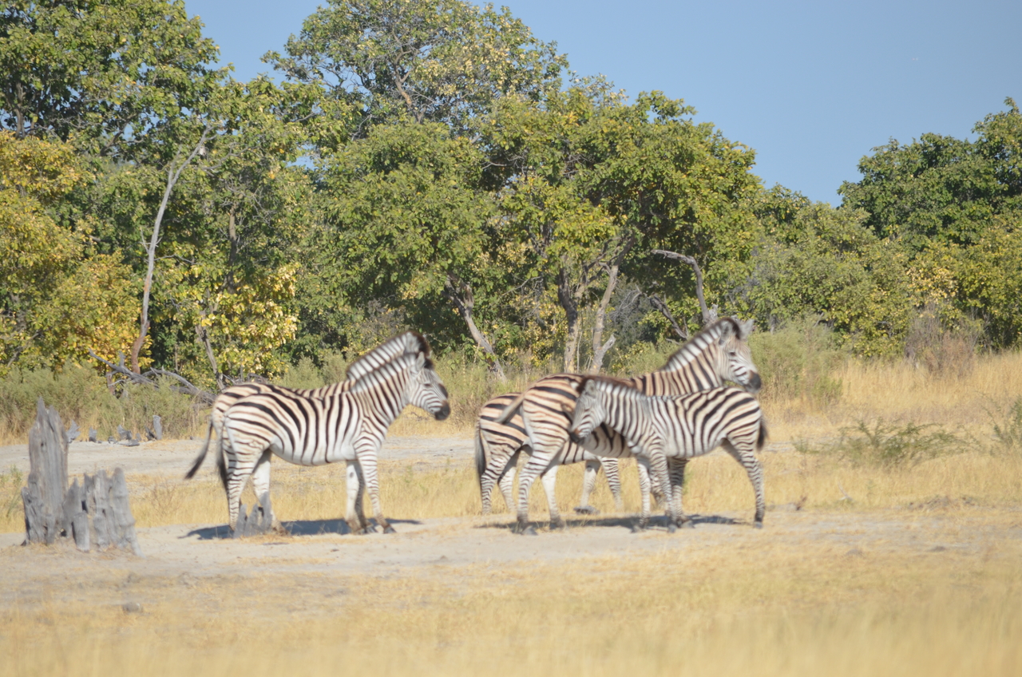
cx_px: 511
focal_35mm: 450
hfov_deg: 4.6
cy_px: 338
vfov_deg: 3.0
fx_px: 12749
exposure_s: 1/800
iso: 200
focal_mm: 300
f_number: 7.1
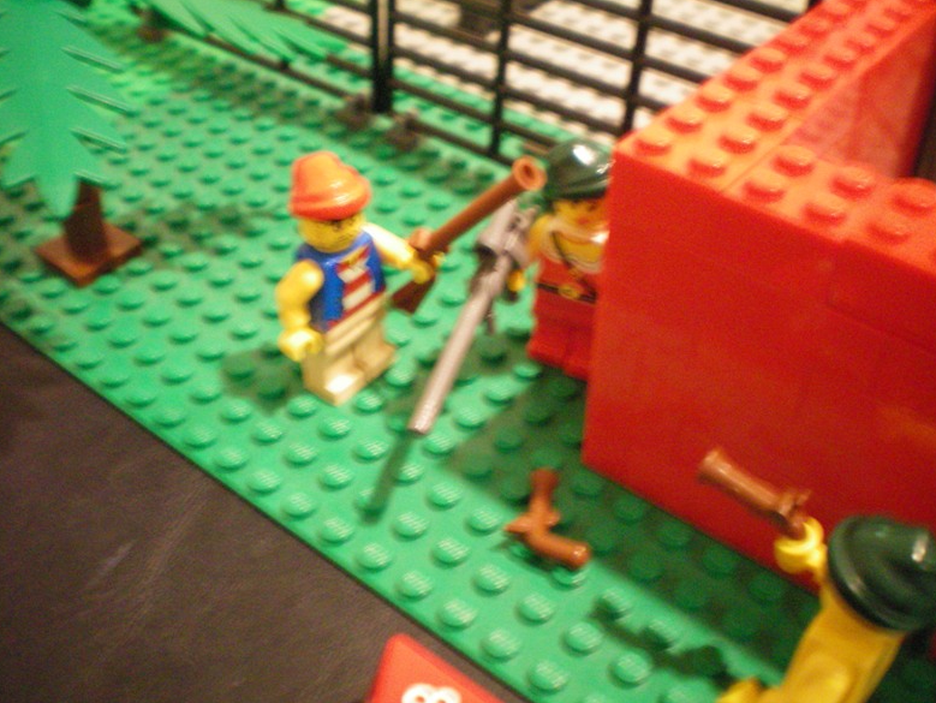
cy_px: 353
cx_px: 472
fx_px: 1055
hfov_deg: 47.8
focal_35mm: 39
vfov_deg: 36.8
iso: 400
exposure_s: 1/5
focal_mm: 6.3
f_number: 3.1
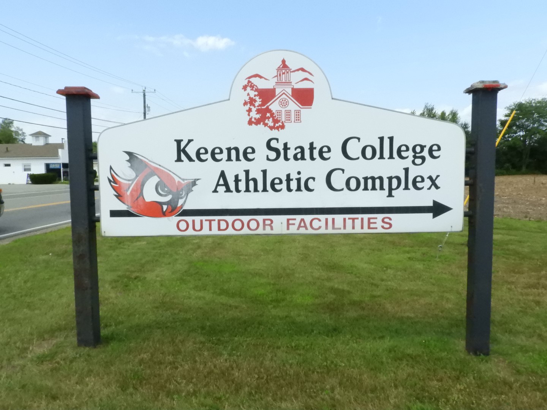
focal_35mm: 28
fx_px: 442
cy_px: 205
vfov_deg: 49.7
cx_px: 274
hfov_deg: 63.4
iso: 1600
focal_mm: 5
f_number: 8
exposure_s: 1/2500
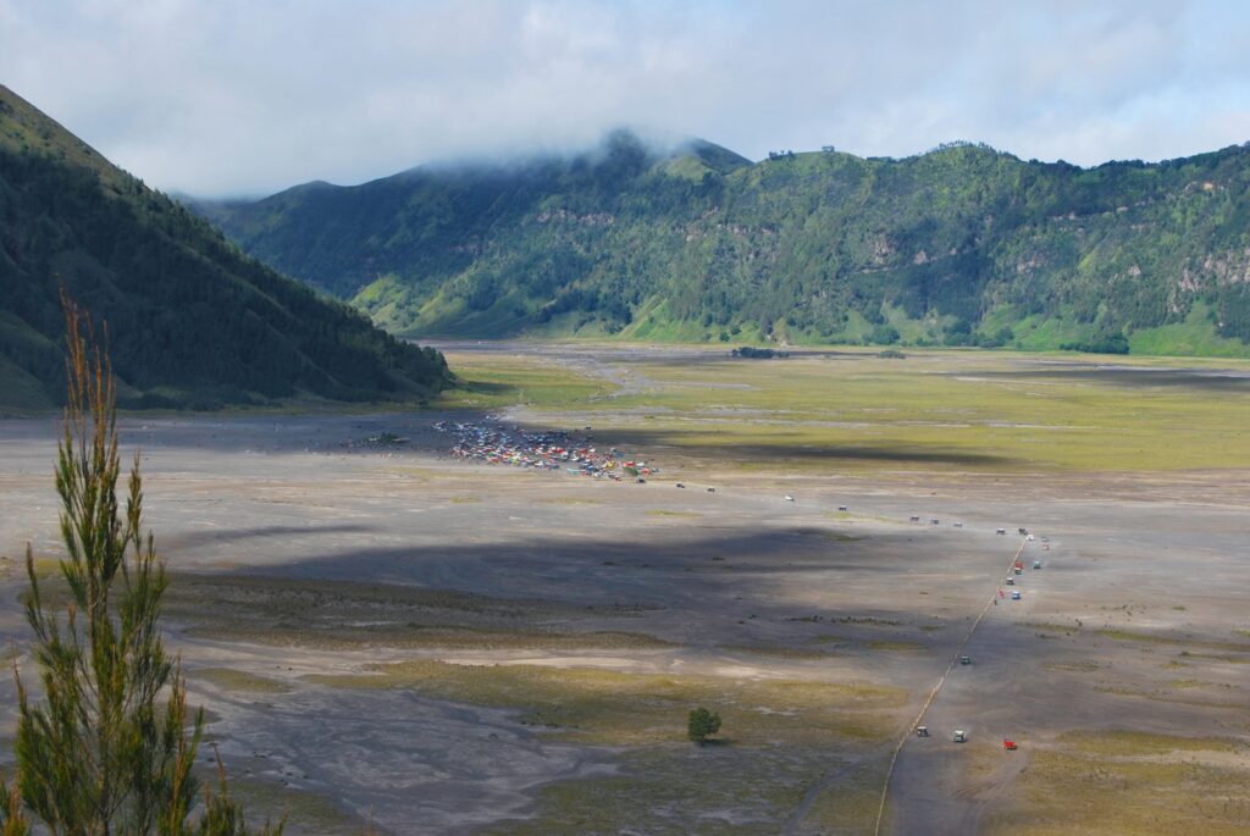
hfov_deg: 24.6
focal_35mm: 82
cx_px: 625
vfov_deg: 16.6
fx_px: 2867
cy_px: 418
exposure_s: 1/250
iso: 100
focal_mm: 55
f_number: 8
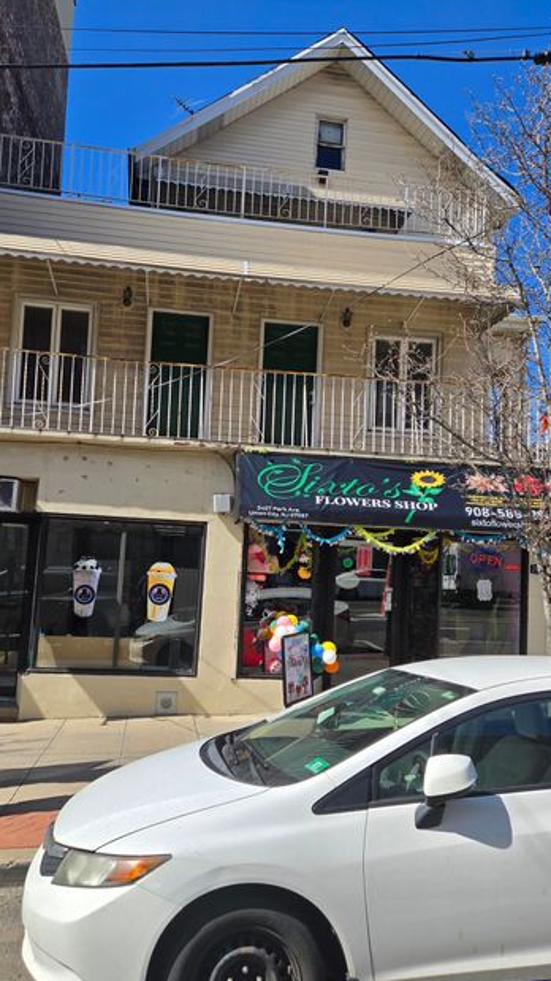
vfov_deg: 69.8
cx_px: 242
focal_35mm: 27
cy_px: 510
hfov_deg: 42.8
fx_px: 702
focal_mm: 5.4
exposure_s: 1/2122
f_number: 1.8
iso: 25
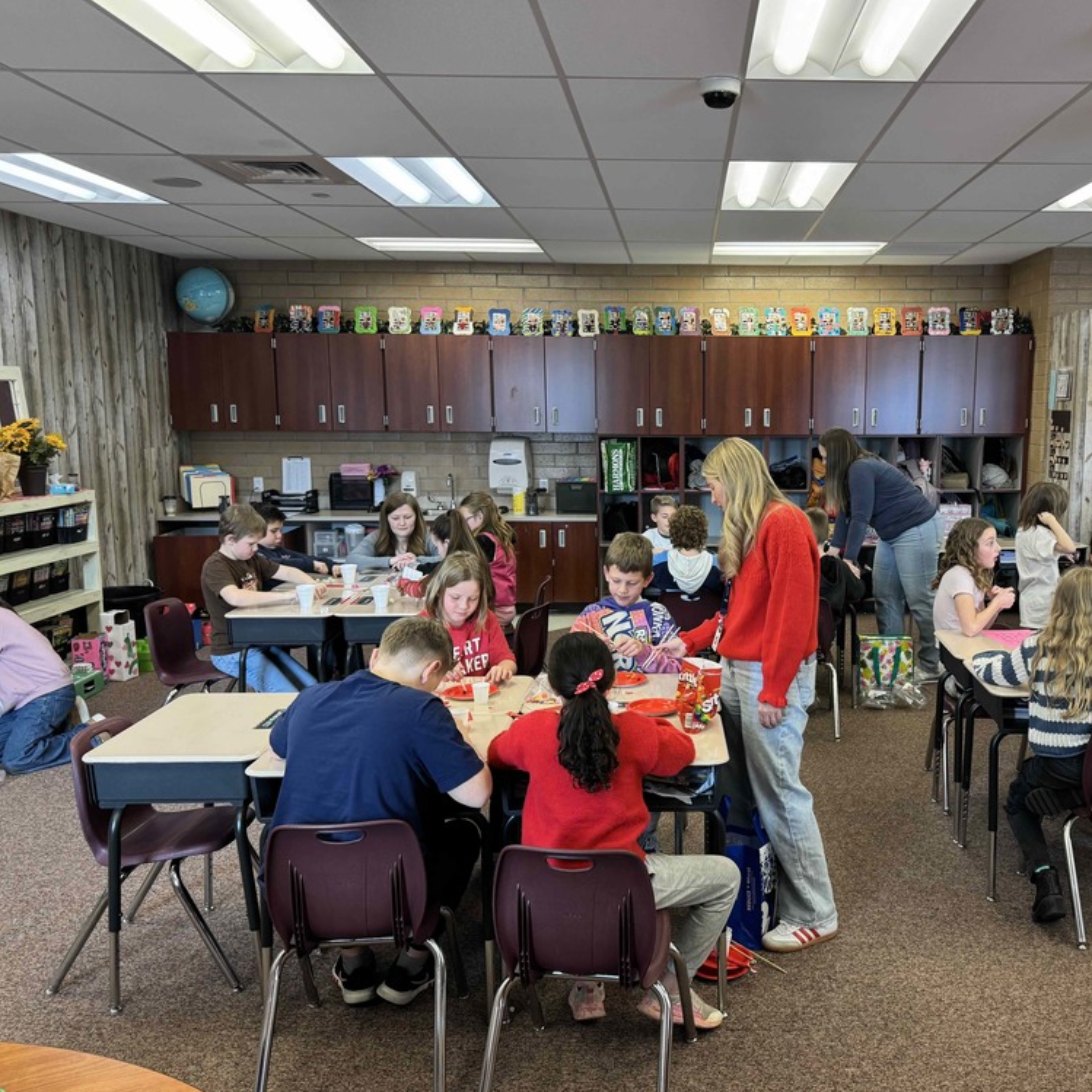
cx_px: 710
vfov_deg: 55.6
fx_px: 1035
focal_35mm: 29
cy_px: 548
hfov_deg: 54.7
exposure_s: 1/60
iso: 200
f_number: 1.78
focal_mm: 6.76
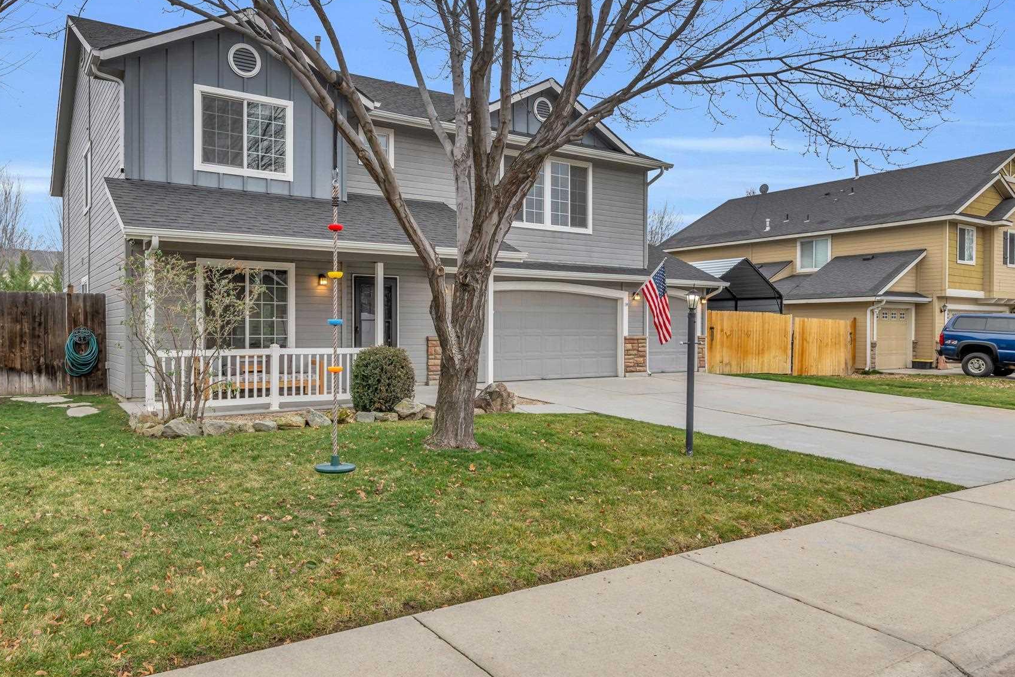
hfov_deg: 70.9
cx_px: 417
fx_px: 705
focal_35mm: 25
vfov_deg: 51.3
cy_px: 338
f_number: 6.3
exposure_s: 1/60
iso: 100
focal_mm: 17
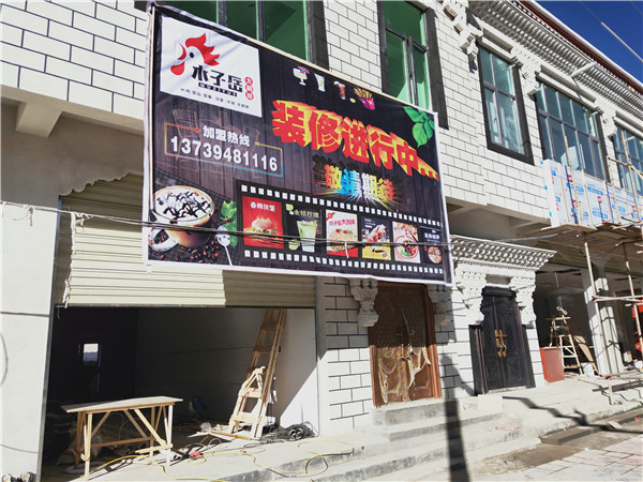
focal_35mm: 23
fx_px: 427
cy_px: 241
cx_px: 322
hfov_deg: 73.9
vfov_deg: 58.9
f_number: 1.7
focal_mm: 3.97
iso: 99
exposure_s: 1/2336
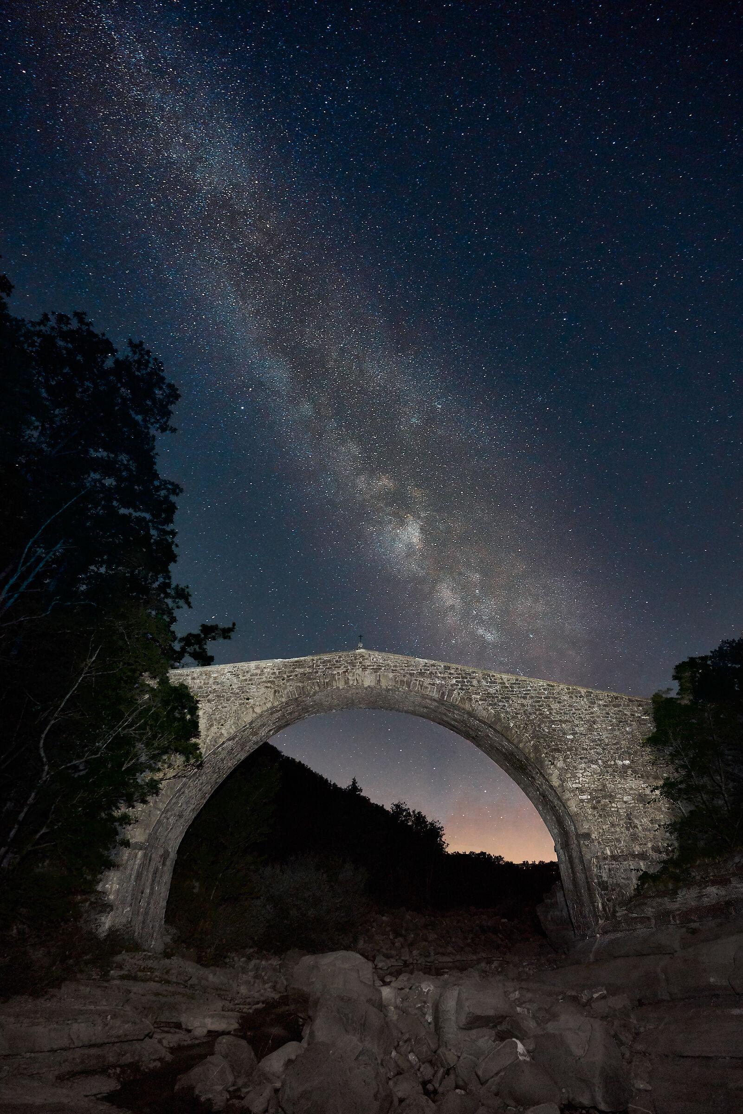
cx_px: 372
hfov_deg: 73.8
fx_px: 495
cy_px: 557
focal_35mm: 16
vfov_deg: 96.7
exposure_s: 25
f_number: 4
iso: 3200
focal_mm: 16
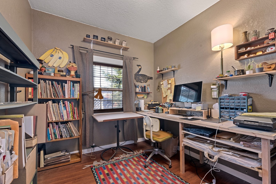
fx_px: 115
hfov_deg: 100.3
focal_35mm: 15
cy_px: 98
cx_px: 131
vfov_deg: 77.2
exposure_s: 1.3
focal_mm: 14
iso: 400
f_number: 9
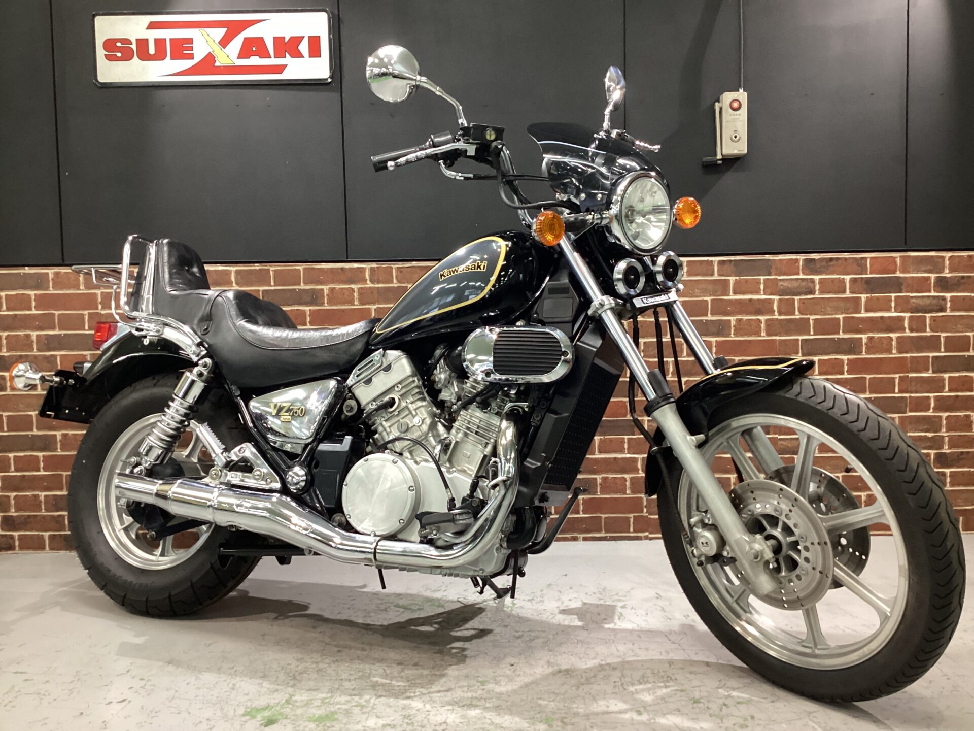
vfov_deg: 45.4
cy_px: 366
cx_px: 487
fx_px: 872
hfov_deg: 58.4
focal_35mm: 31
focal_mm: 3.3
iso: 320
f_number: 2.4
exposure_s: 1/40
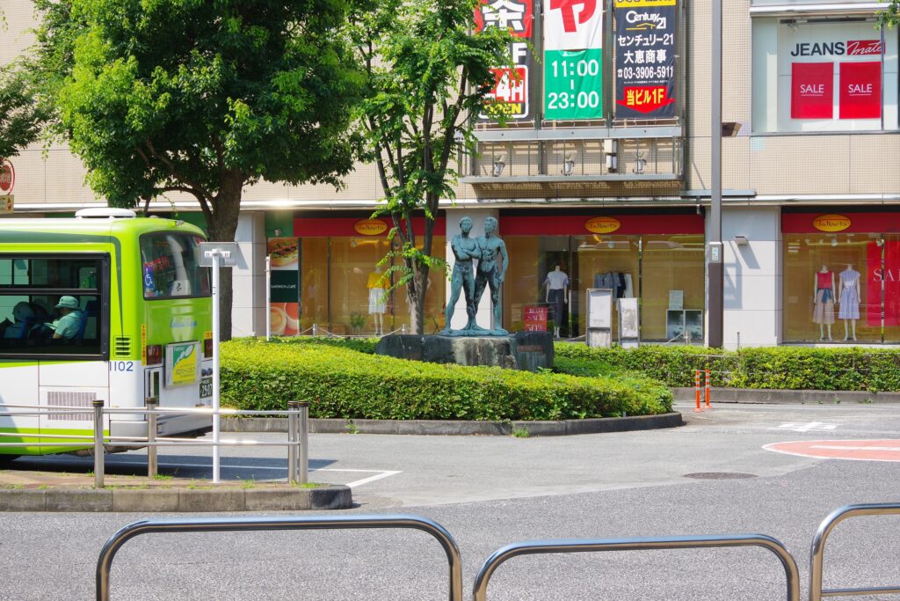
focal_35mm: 79
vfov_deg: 17.3
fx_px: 1975
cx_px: 450
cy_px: 300
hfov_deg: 25.7
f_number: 9
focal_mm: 53
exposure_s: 1/250
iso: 200
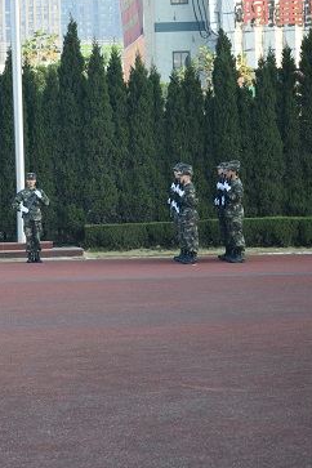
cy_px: 220
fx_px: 1547
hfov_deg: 11.4
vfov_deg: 17.2
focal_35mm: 119
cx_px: -31
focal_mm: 48
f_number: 5.3
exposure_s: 1/500
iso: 1000
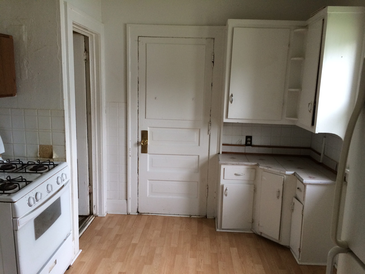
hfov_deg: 60.0
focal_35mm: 30
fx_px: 316
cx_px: 182
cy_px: 137
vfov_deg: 46.8
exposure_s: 1/30
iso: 64
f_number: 2.2
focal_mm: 4.12
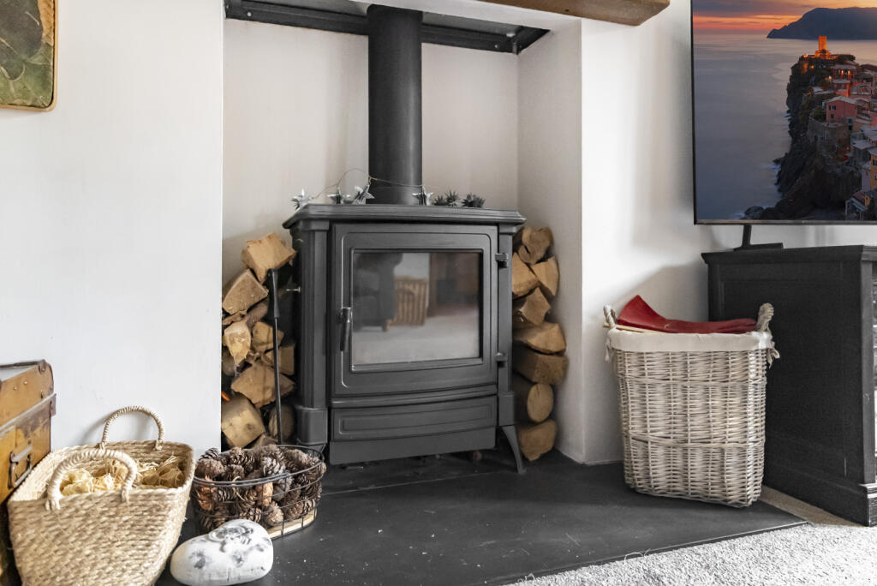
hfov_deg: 76.1
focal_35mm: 23
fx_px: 561
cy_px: 293
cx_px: 438
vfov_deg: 55.2
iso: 10000
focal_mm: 23
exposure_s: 1/160
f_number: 2.8
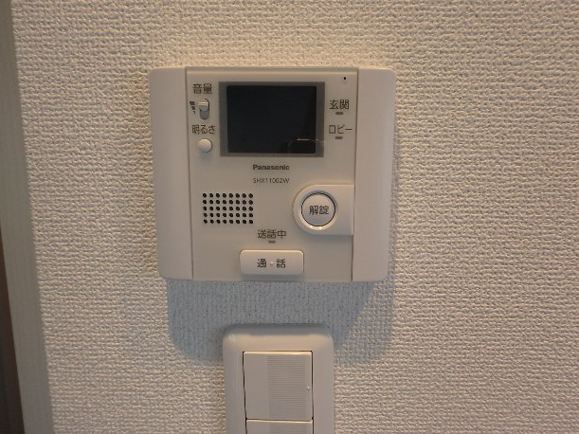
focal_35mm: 22
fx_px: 368
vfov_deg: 61.1
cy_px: 212
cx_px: 293
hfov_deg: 76.4
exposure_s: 1/60
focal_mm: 3.7
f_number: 3.5
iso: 160
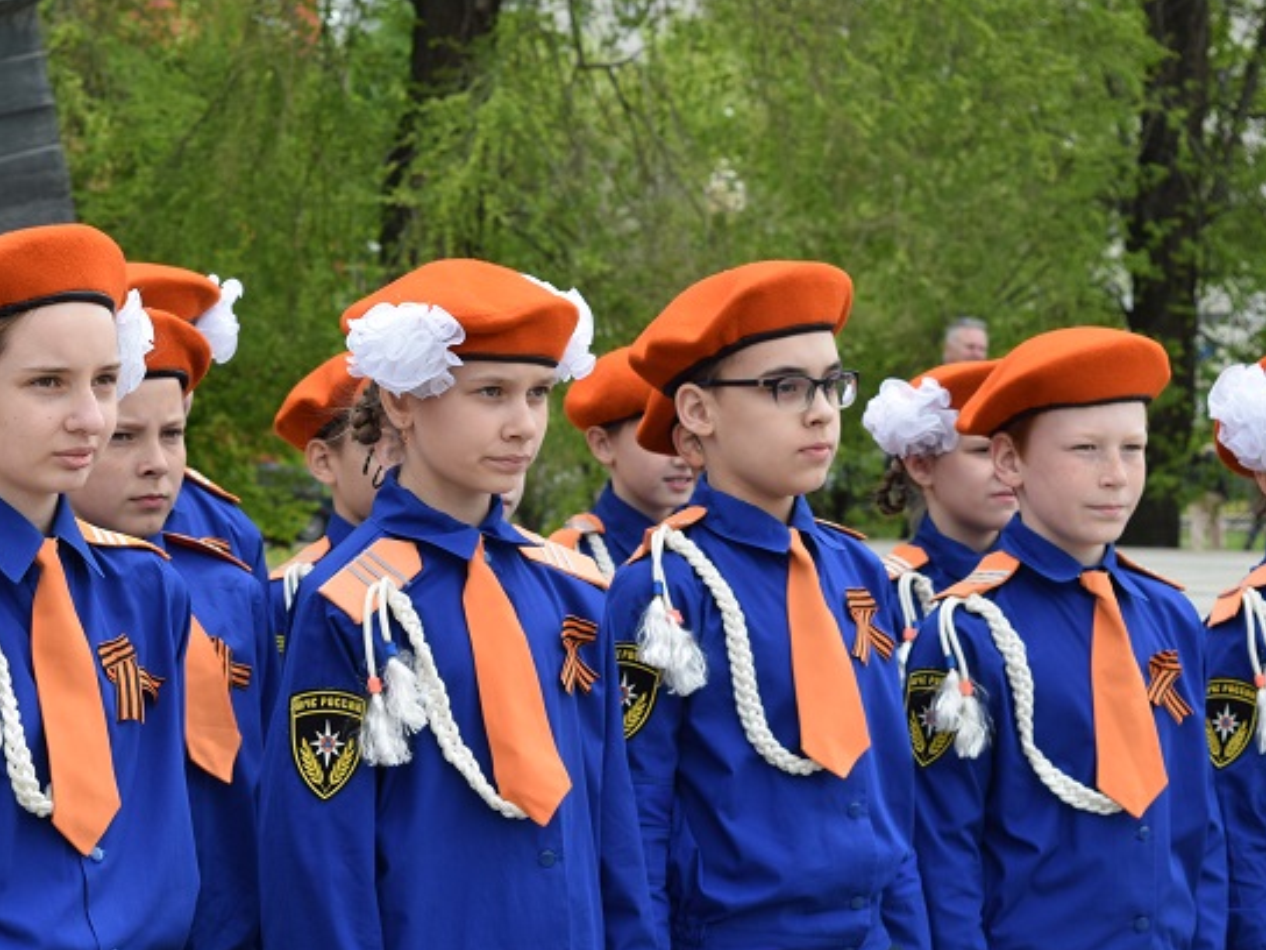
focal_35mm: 117
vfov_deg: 12.7
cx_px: 405
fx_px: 4268
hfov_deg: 16.8
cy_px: 609
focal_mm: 55
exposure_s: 1/250
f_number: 8
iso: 320
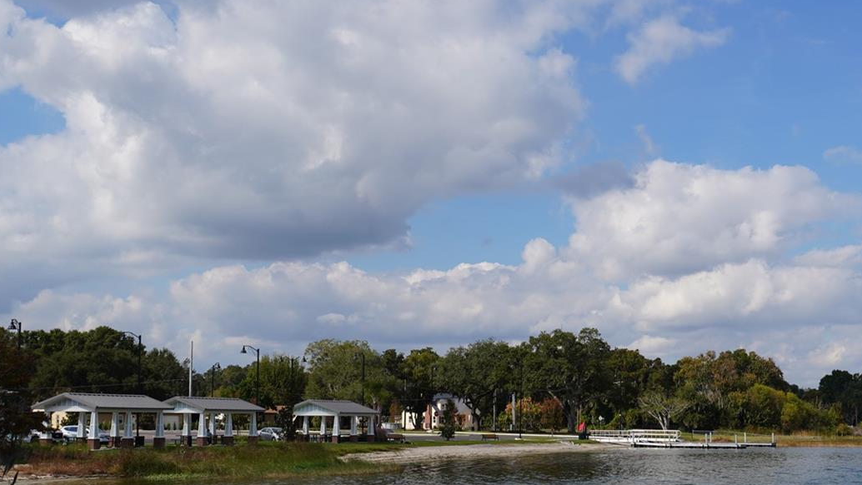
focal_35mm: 47
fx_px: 1084
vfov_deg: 25.0
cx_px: 648
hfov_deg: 42.1
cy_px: 360
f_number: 5
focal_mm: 19.5
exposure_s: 1/1000
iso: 100
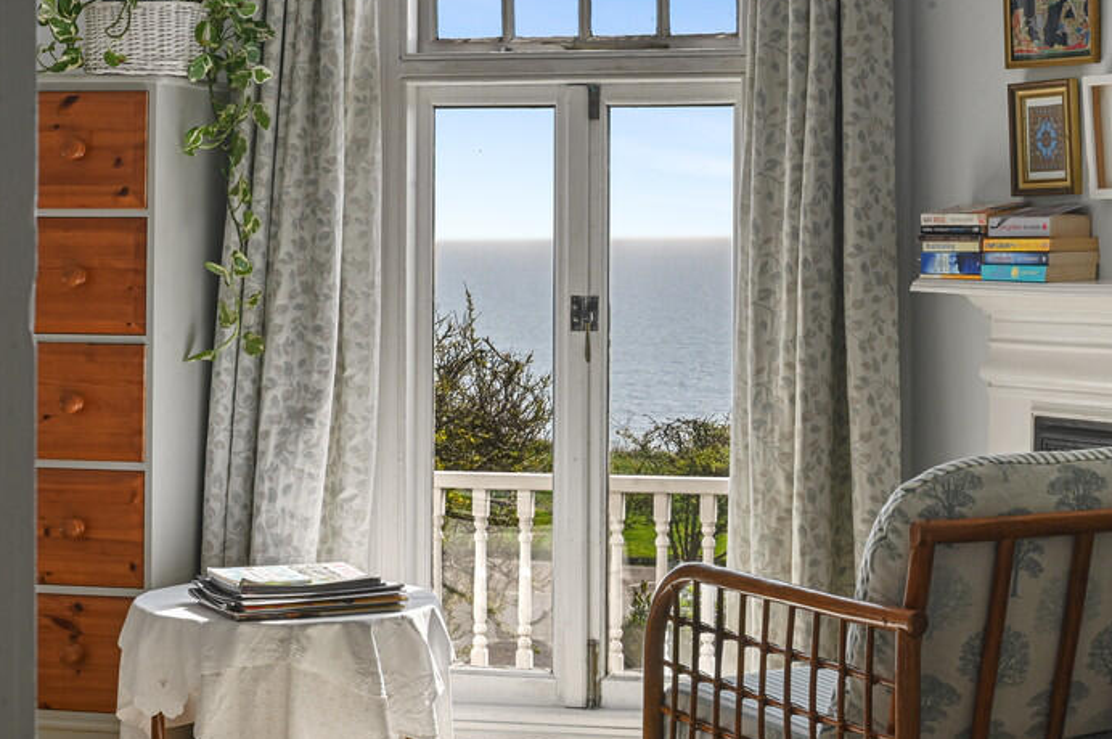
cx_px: 715
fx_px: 2284
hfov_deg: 27.2
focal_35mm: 74
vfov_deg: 18.4
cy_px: 433
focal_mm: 50
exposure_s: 1/25
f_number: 14
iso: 400
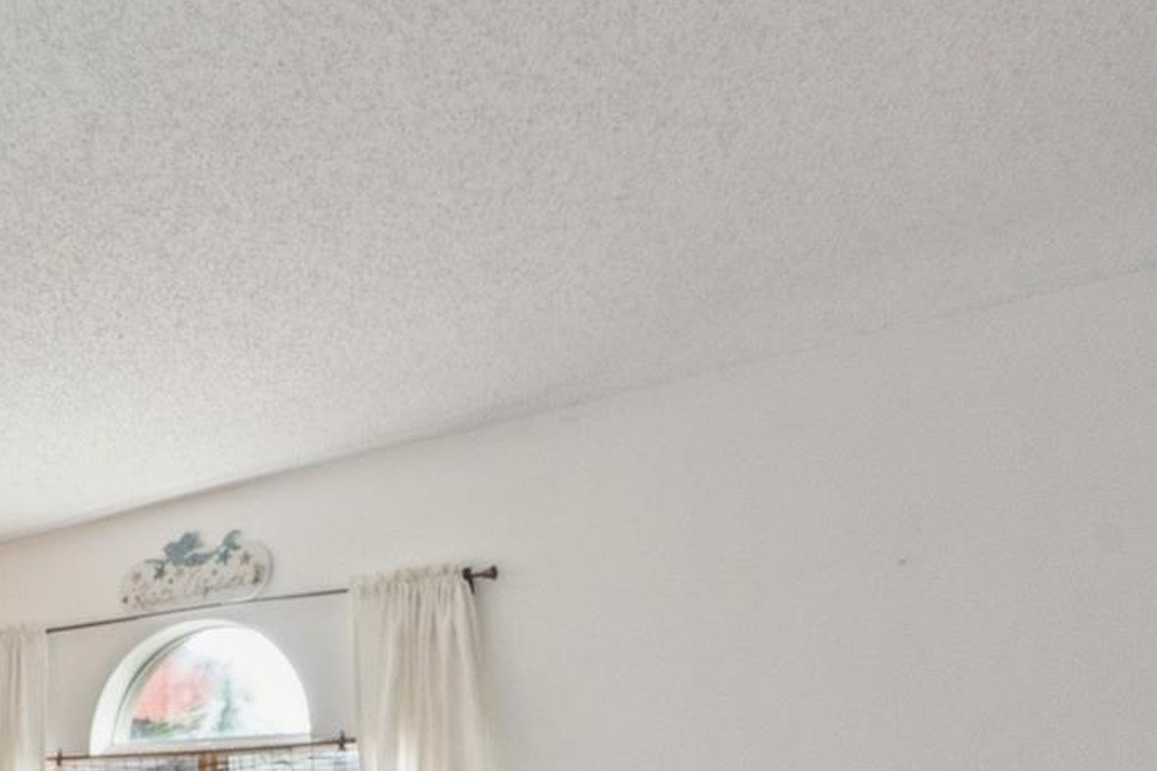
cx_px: -140
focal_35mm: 35
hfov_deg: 42.0
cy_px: 822
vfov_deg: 33.6
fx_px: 1125
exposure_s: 1/25
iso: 4000
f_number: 6.3
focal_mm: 15
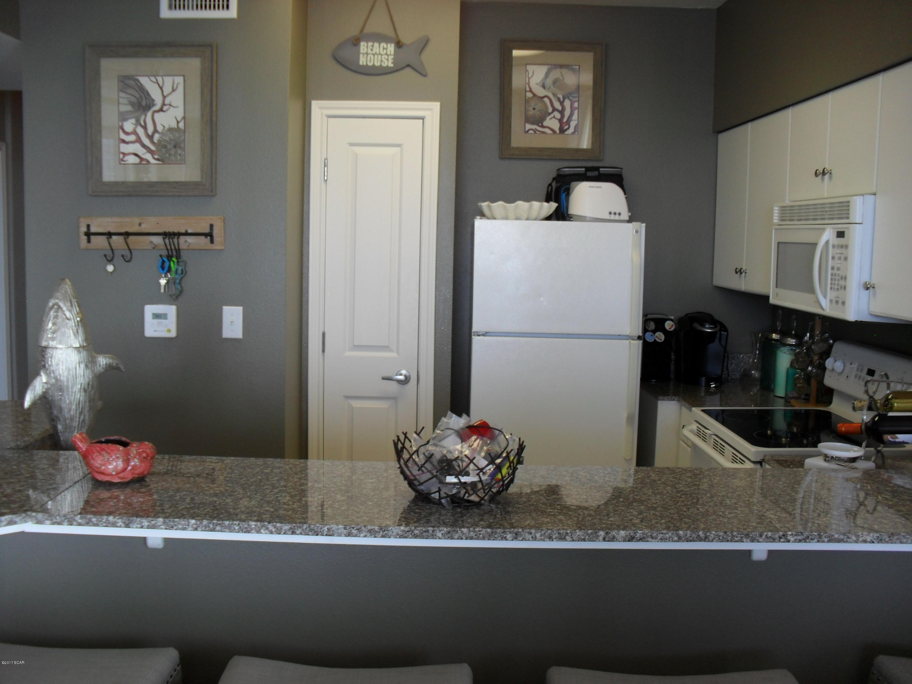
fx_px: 922
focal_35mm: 35
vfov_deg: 40.7
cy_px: 342
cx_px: 456
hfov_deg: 52.6
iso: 100
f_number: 3.2
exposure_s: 1/45
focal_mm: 6.3
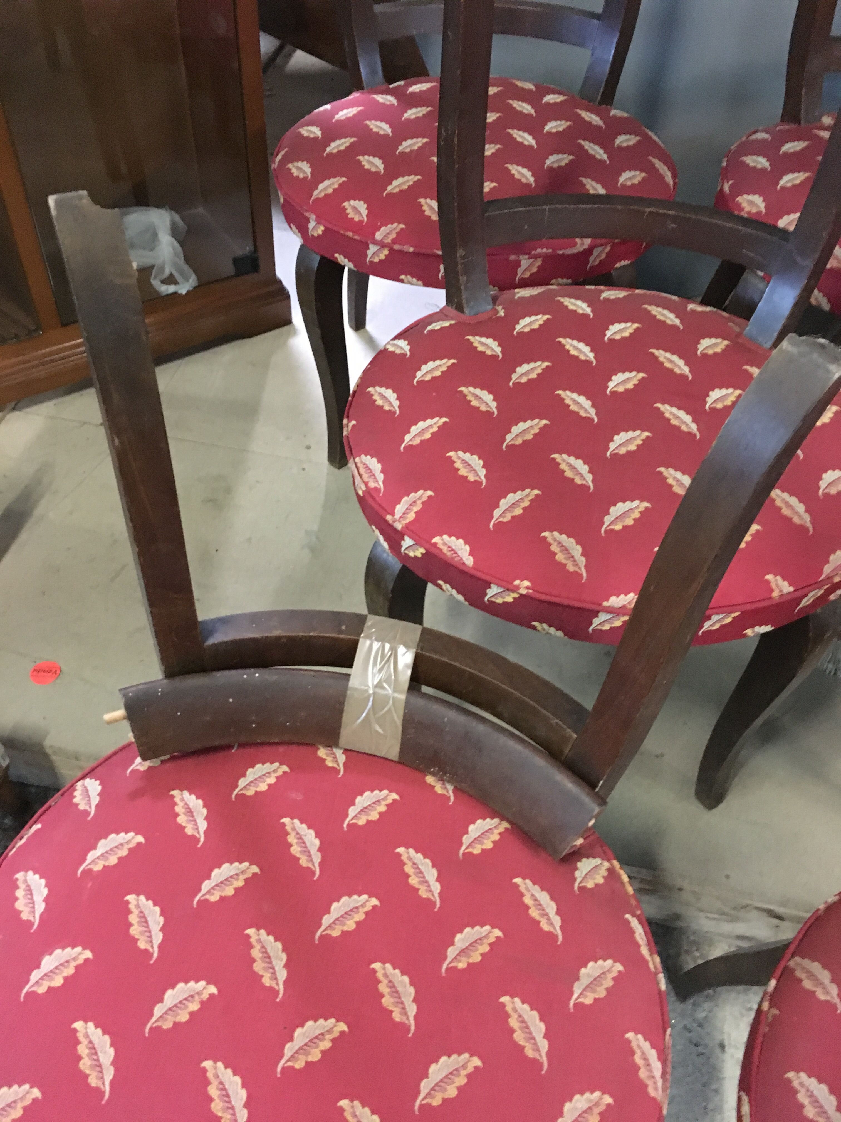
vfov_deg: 61.7
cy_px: 561
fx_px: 939
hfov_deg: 48.2
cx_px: 420
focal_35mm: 29
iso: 500
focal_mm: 4.15
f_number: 2.2
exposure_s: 1/17
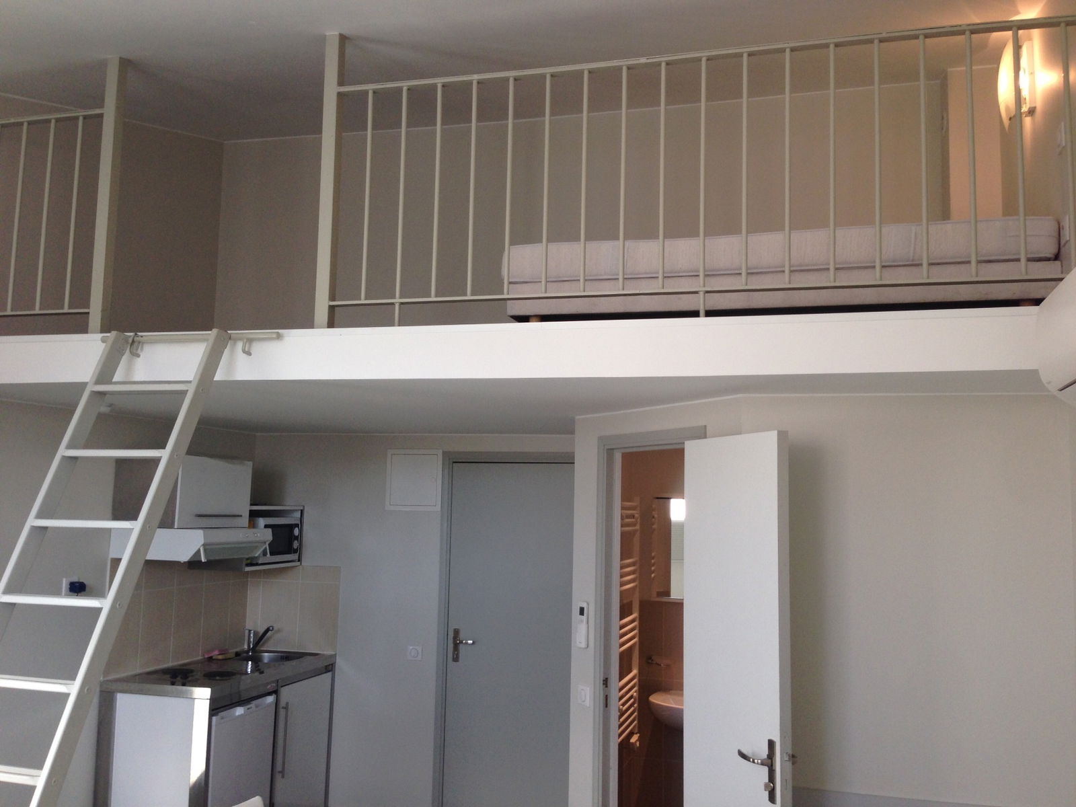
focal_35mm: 33
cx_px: 538
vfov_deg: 42.9
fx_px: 1026
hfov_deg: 55.4
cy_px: 404
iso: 64
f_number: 2.4
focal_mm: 4.12
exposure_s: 1/60
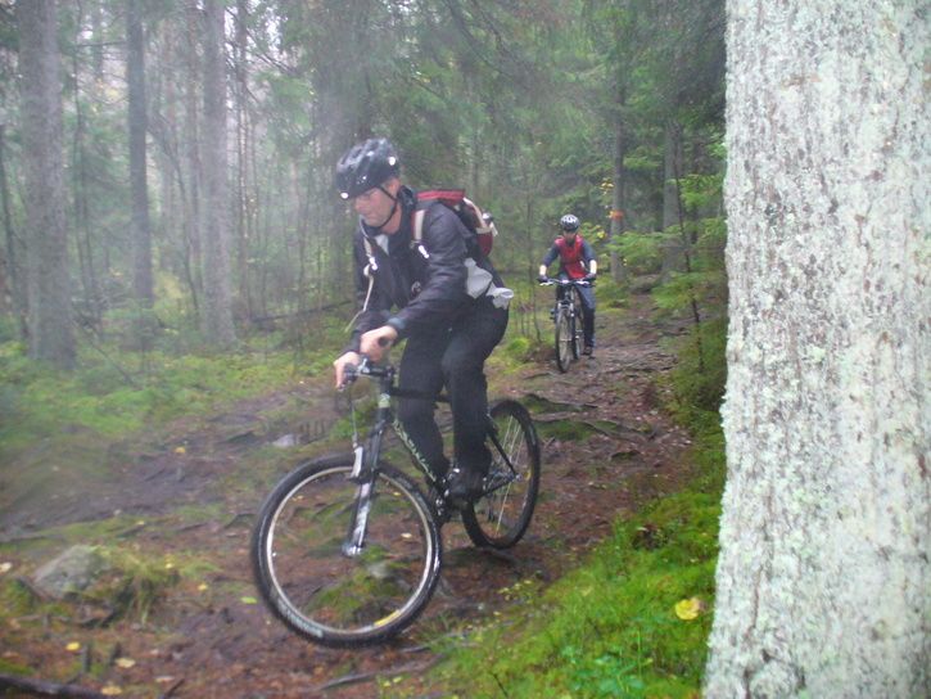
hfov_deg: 50.1
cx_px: 466
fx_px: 995
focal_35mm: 37
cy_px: 350
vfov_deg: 38.7
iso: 300
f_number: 2.8
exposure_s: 1/60
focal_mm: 6.1
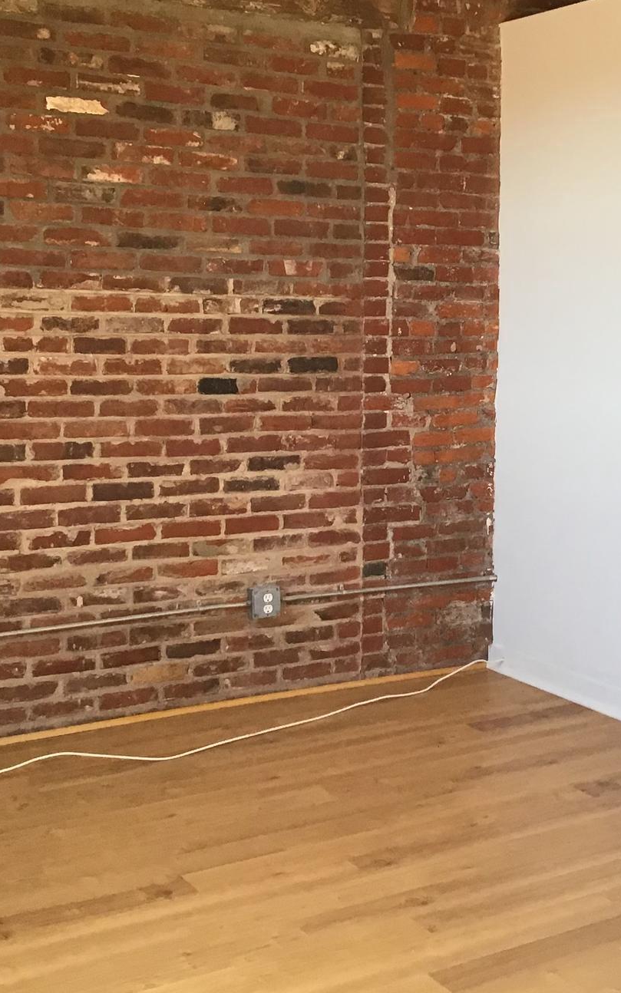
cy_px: 416
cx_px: 452
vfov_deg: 38.8
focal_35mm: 52
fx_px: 1408
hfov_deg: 24.6
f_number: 2.4
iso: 50
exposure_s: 1/33
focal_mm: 3.3
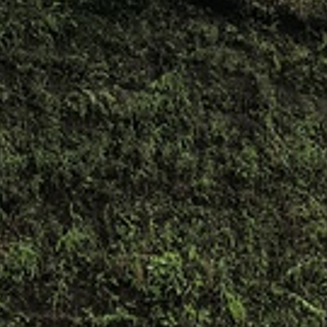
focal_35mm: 63
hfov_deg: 27.3
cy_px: 247
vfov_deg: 26.9
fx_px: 673
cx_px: 140
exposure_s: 1/146
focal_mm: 2.13
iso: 100
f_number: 2.2
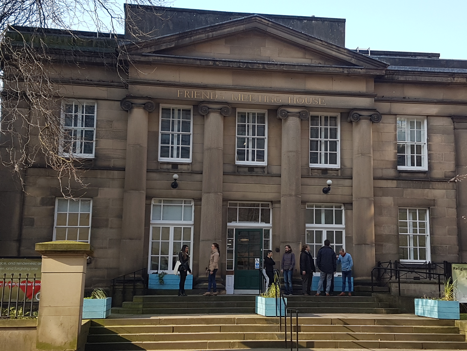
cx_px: 234
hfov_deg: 67.3
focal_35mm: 26
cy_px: 176
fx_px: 351
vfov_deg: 53.1
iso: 40
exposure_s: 1/548
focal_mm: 4.2
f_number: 1.7
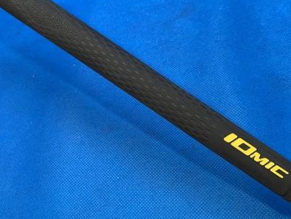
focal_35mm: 40
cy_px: 73
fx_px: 336
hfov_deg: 46.8
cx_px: 139
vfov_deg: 35.6
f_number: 1.8
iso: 100
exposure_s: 1/60
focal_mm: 4.25
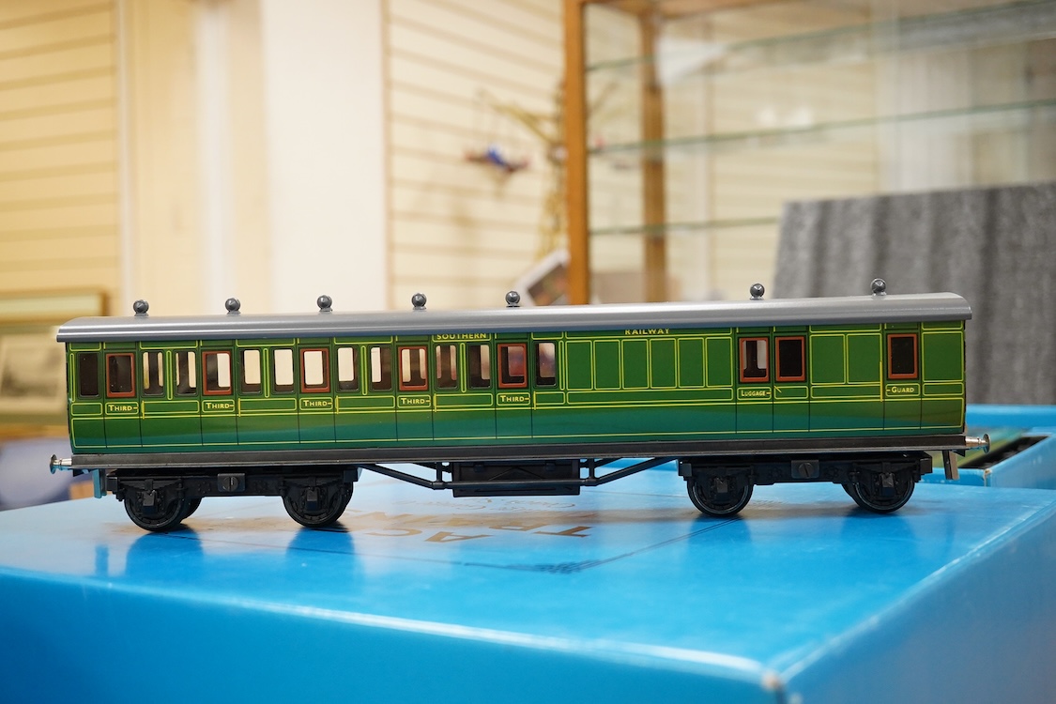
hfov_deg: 43.6
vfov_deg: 29.9
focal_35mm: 45
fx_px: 1320
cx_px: 528
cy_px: 352
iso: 2500
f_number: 7.1
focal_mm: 30
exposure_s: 1/200
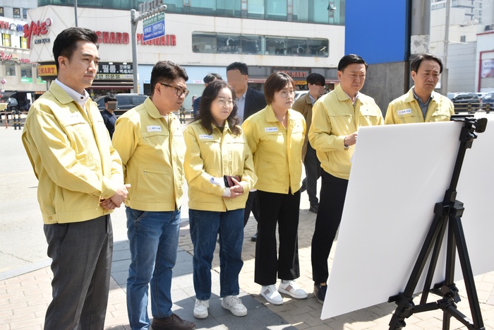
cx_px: 247
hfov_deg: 53.1
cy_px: 165
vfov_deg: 36.9
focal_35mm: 36
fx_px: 494
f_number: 6.3
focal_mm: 24
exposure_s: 1/1600
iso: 400
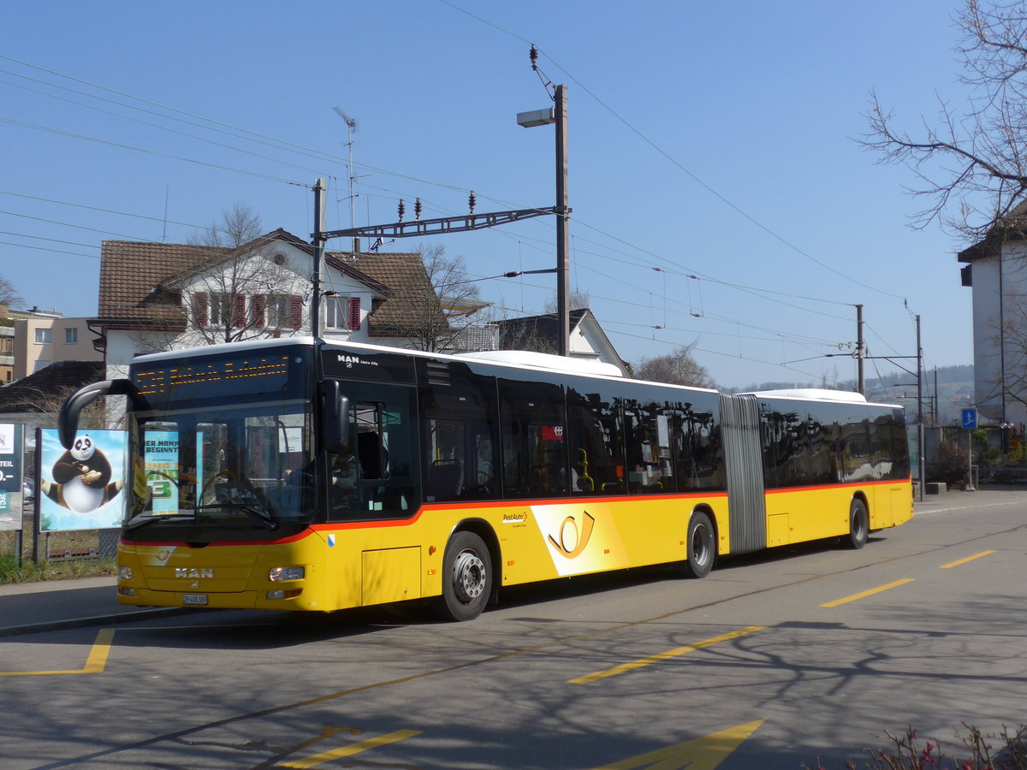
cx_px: 514
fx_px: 1305
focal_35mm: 44
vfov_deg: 32.9
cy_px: 385
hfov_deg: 42.9
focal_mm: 9
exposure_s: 1/2000
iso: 80
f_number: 2.8
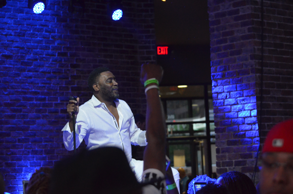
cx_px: 146
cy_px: 97
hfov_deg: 17.5
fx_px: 950
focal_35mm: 117
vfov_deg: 11.7
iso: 3200
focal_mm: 78
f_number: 4.5
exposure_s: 1/200
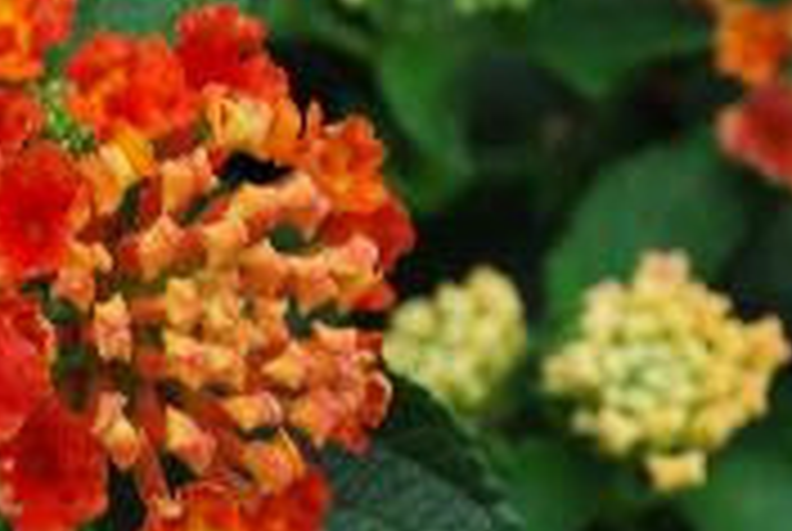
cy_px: 310
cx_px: 202
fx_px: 4124
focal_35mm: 187
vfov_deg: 7.4
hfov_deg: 10.9
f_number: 8
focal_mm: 55
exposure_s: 1/60
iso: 160
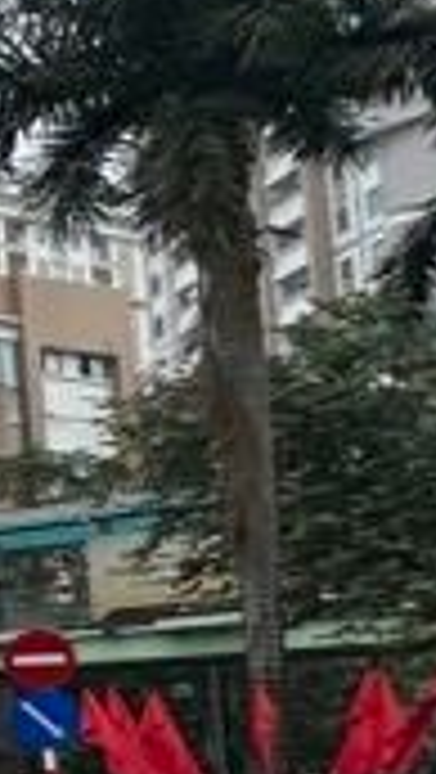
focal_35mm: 91
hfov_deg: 6.5
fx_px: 1867
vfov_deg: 23.0
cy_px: 652
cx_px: -1708
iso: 40
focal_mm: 2.22
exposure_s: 1/888
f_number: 2.2
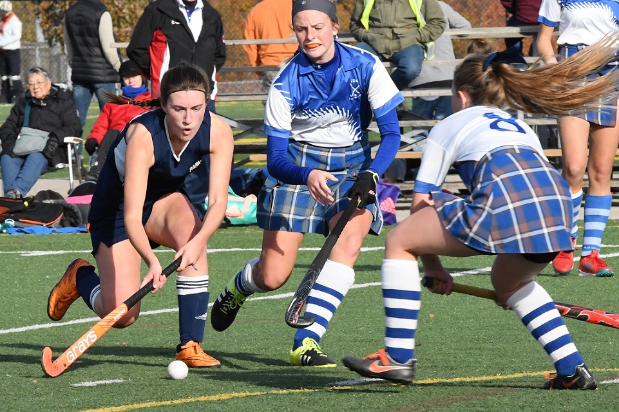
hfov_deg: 6.9
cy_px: 206
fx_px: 5156
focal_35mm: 300
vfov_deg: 4.6
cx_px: 310
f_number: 16
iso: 1600
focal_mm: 200
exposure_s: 1/1000
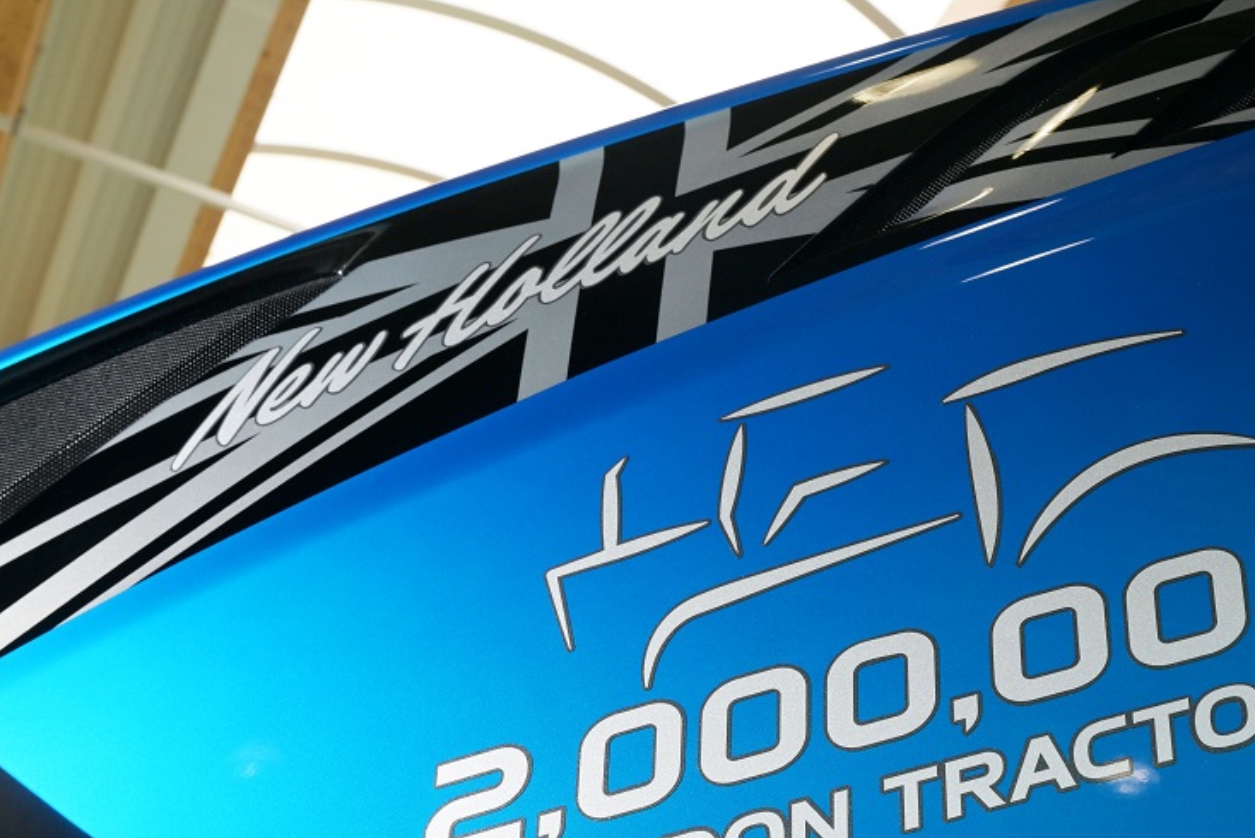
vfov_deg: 20.3
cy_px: 463
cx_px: 850
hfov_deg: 29.8
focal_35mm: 67
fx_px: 2336
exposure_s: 1/80
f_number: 9
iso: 400
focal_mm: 41
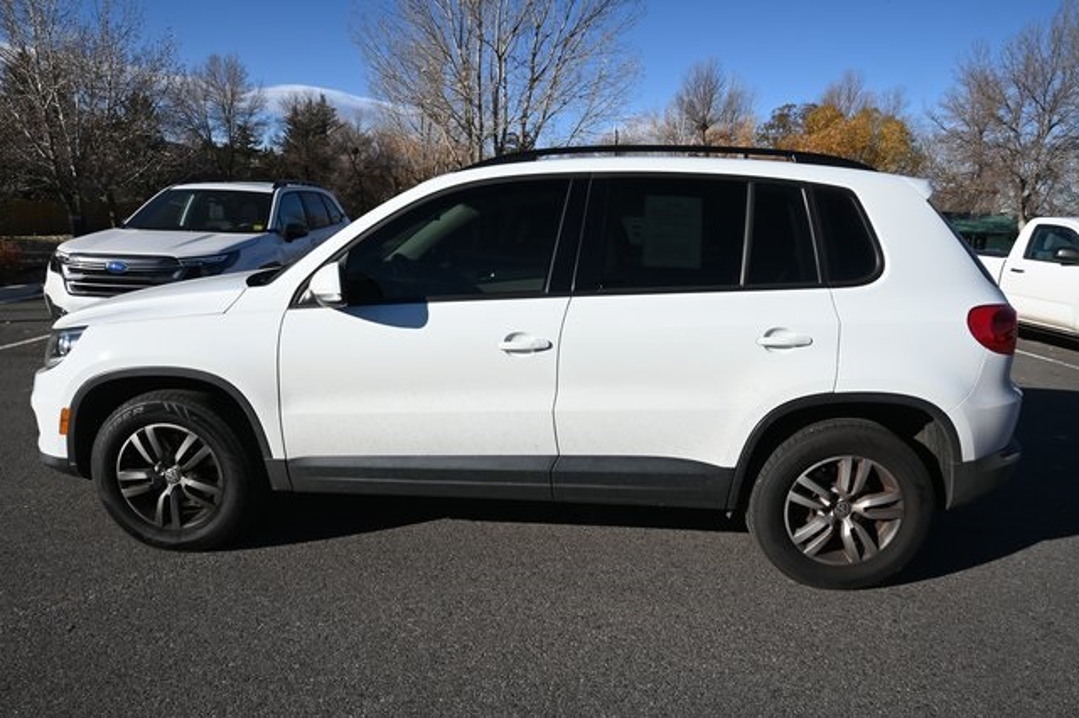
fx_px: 659
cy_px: 359
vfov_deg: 57.2
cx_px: 540
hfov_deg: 78.6
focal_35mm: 22
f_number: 22
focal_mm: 22
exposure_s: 1/30
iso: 100
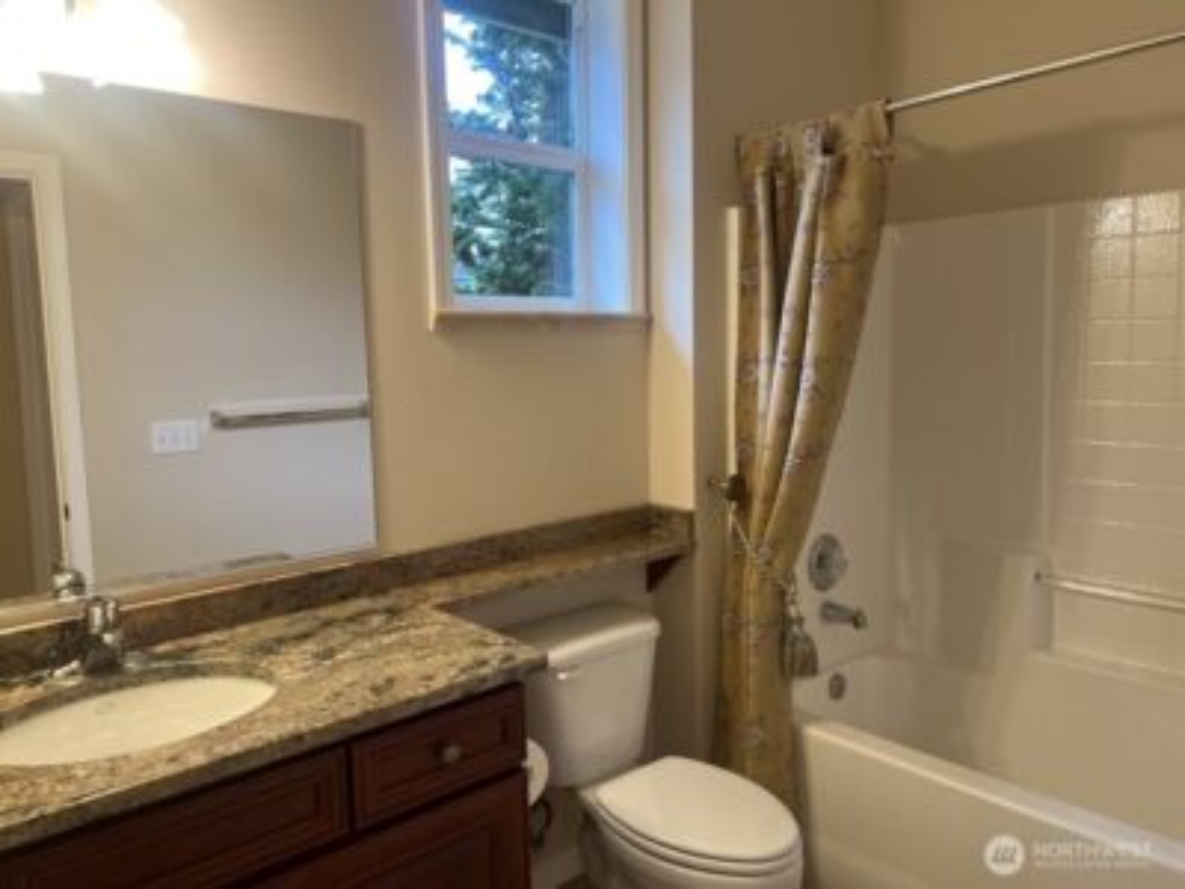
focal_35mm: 26
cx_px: 592
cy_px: 444
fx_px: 890
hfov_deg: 67.3
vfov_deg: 53.1
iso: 125
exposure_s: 1/120
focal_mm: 5.7
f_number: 1.5
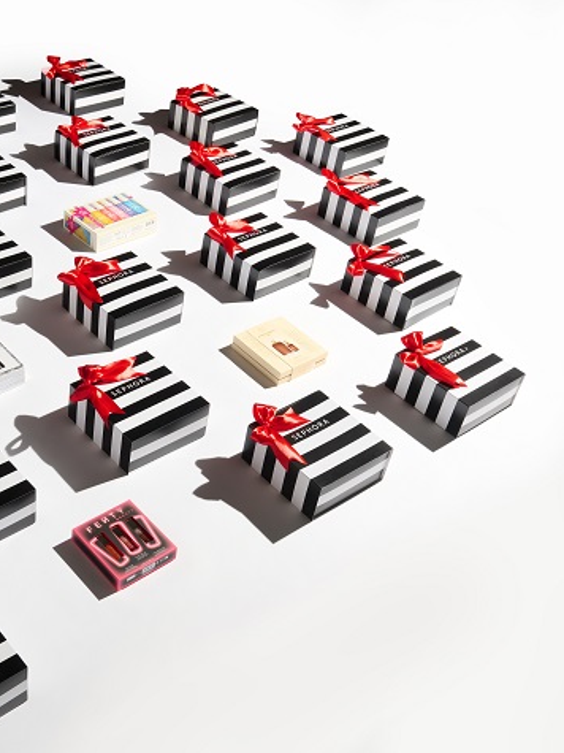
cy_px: 388
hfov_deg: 32.1
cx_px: 120
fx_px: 956
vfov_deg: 43.0
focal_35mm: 44
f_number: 14
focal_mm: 29
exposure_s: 1/125
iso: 200
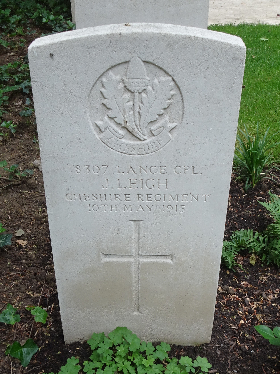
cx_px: 140
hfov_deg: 56.8
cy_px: 187
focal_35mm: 24
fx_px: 259
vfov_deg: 71.6
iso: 80
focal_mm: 4.1
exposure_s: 1/50
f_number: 3.5
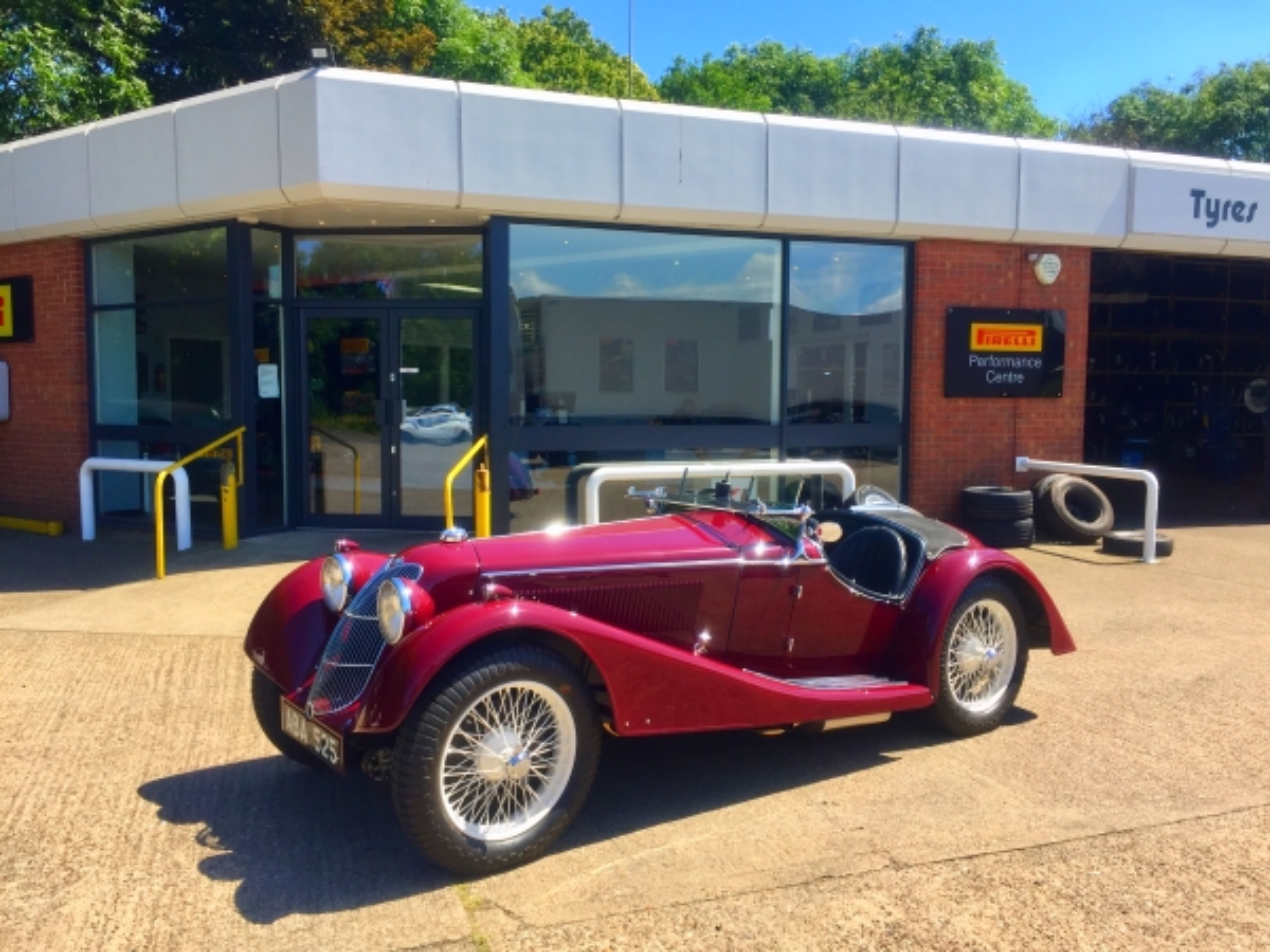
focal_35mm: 29
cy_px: 476
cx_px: 635
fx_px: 1064
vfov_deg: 48.2
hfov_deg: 61.7
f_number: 2.2
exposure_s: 1/942
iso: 32
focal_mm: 4.15
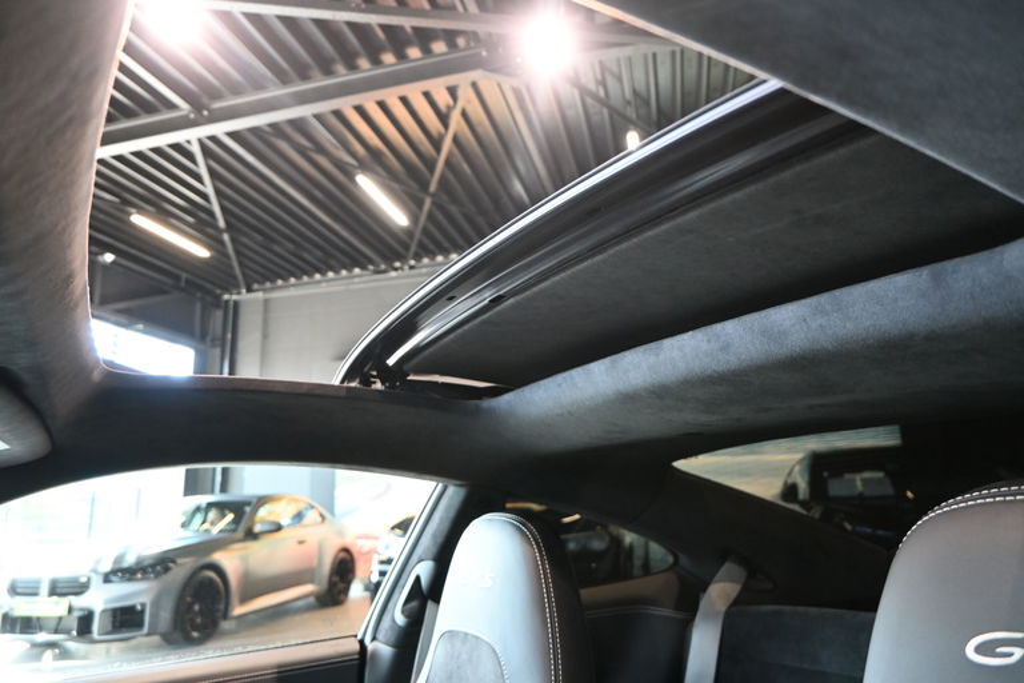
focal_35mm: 24
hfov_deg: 73.7
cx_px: 512
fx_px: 683
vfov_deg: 53.1
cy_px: 342
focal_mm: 16
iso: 1400
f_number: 3.5
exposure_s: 1/125
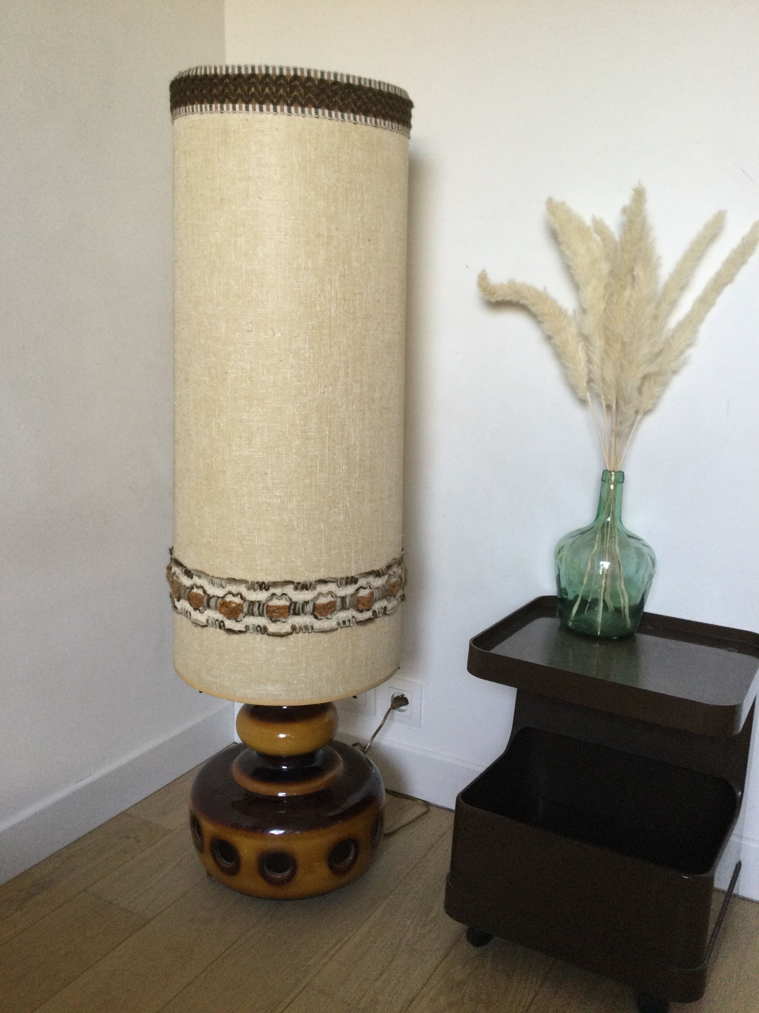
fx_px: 906
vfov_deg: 58.4
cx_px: 380
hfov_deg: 45.4
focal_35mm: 31
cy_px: 506
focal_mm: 3.3
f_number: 2.4
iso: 80
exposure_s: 1/33
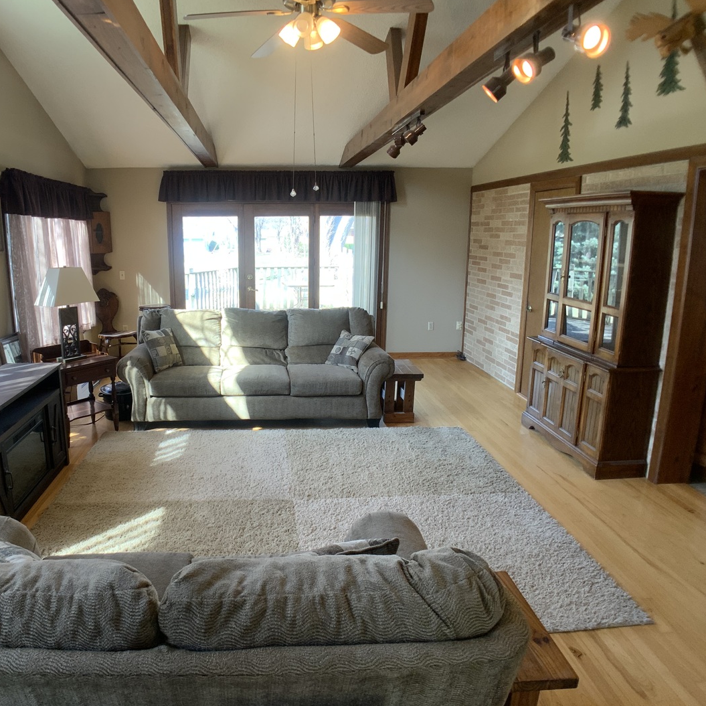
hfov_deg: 46.9
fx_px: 808
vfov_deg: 47.2
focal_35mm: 35
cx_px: 280
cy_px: 352
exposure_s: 1/60
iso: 50
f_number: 1.8
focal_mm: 3
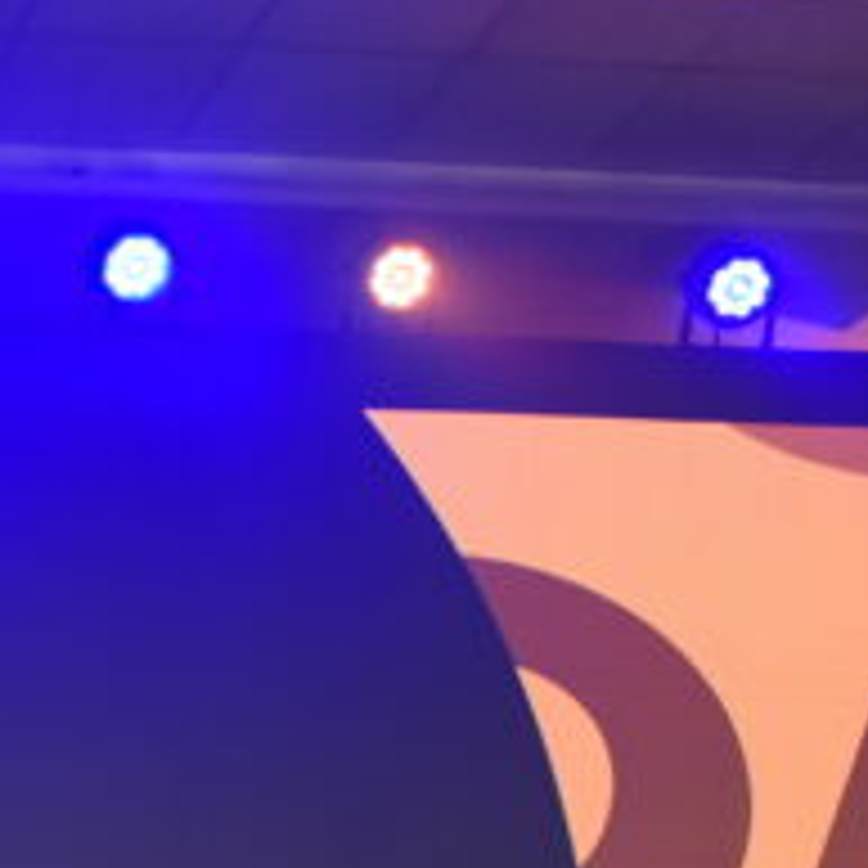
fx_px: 2979
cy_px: 1061
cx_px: -720
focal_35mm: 105
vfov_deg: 15.9
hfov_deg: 14.5
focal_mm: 31
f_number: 4
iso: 1600
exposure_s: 1/200
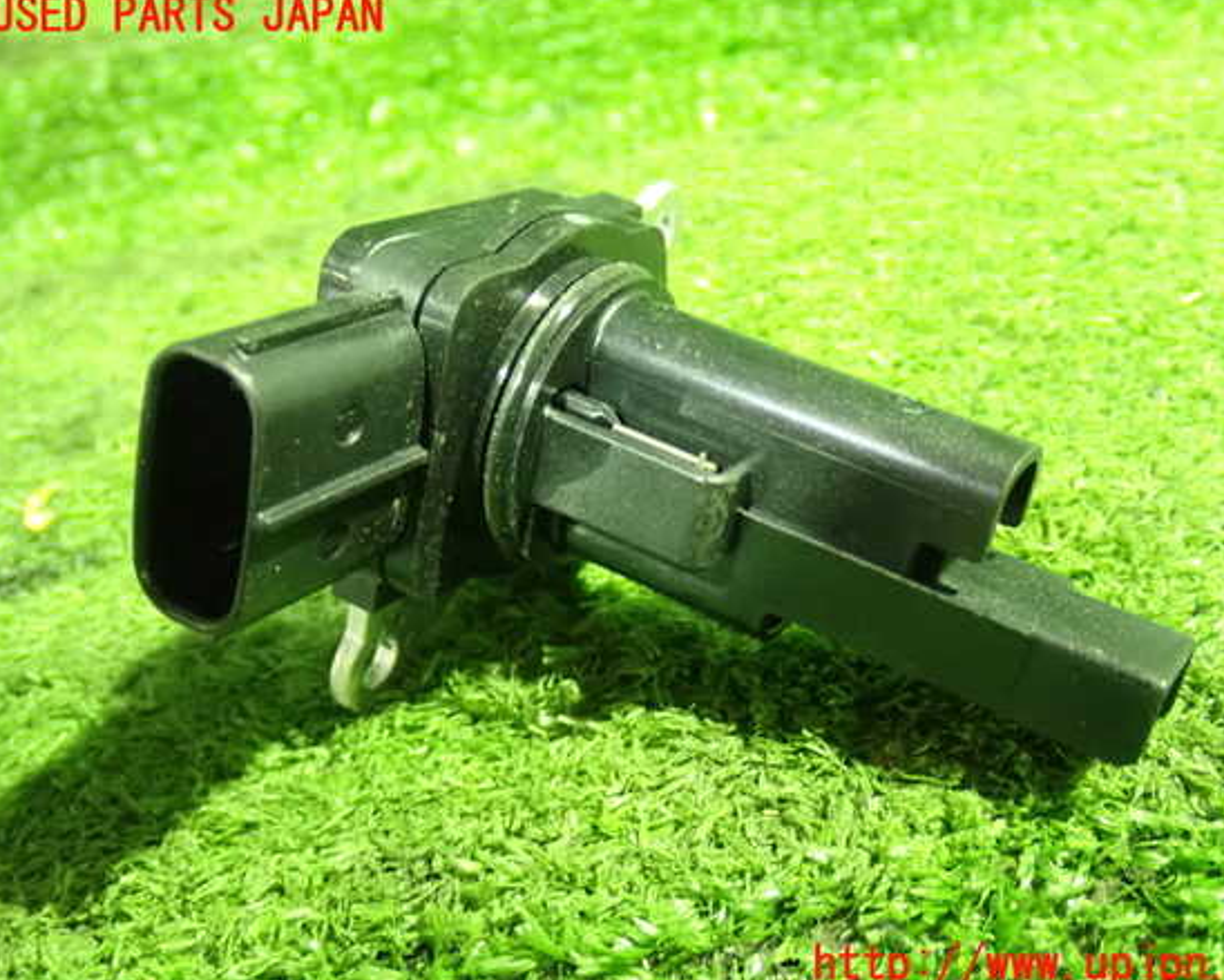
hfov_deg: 39.5
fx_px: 1704
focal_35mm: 47
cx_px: 648
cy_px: 491
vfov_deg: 32.1
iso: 1600
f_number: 2.9
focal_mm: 7.84
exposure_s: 1/10
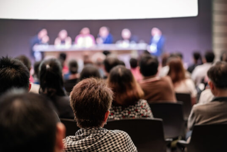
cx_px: 114
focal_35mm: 85
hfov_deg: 23.9
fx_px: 537
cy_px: 76
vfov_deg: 16.1
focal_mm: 85
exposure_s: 1/125
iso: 1250
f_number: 2.2
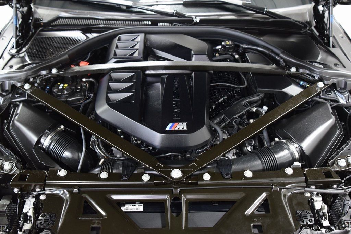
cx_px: 176
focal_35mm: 36
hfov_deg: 53.1
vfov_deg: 36.9
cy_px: 117
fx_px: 351
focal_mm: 24
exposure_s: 1/15
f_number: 4
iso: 1600
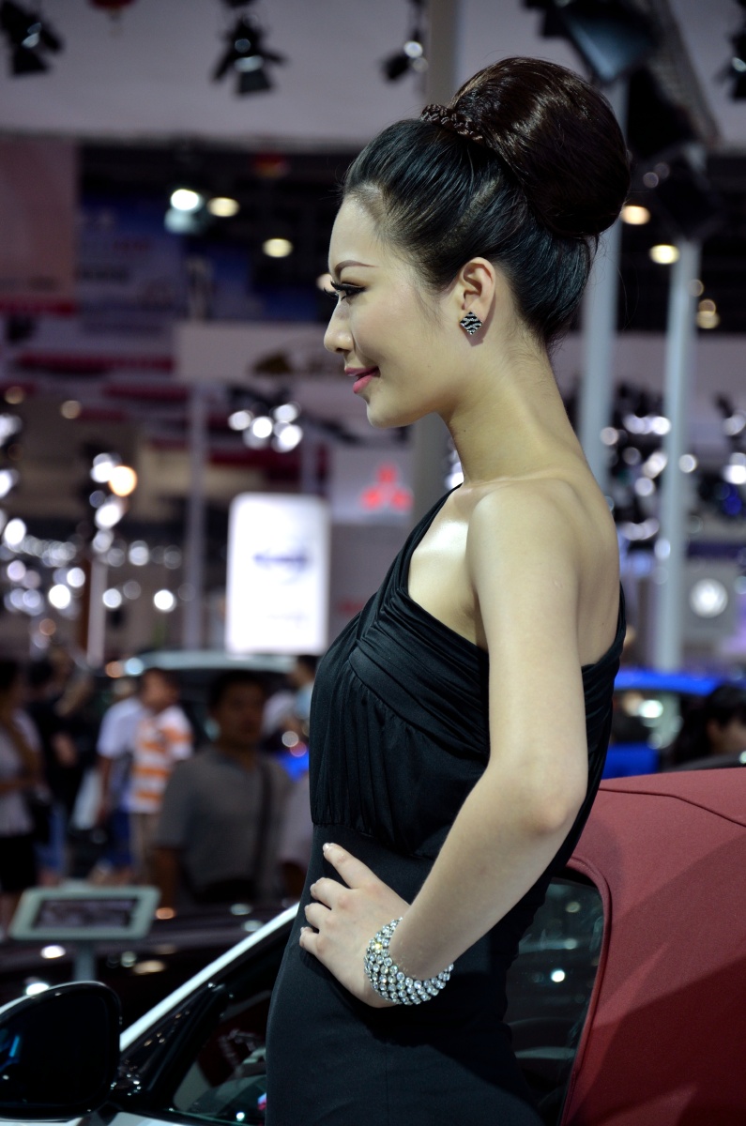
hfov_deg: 8.7
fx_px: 4917
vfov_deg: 13.1
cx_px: 373
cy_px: 563
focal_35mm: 158
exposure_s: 1/80
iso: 200
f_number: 5.6
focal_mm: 105
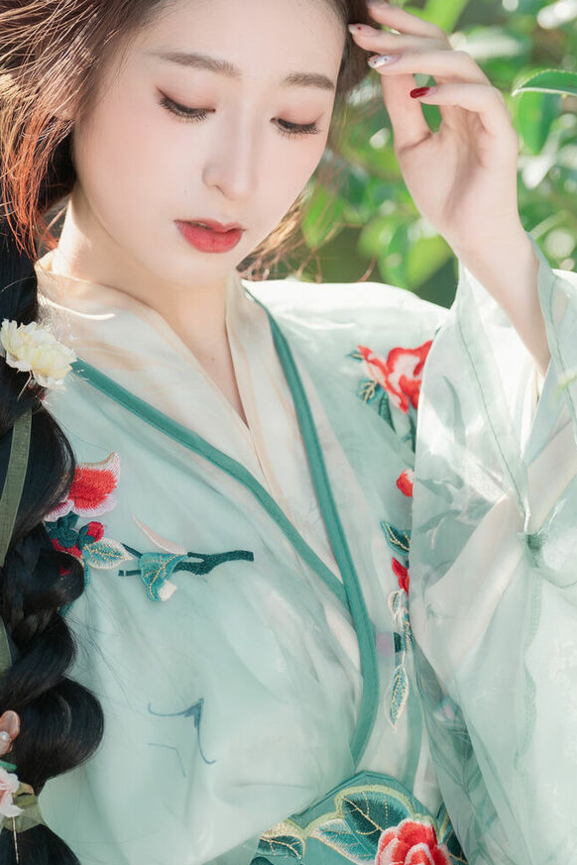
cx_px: 315
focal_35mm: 240
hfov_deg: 5.7
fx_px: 5770
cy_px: 398
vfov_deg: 8.6
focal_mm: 133
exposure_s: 1/400
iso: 320
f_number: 2.8
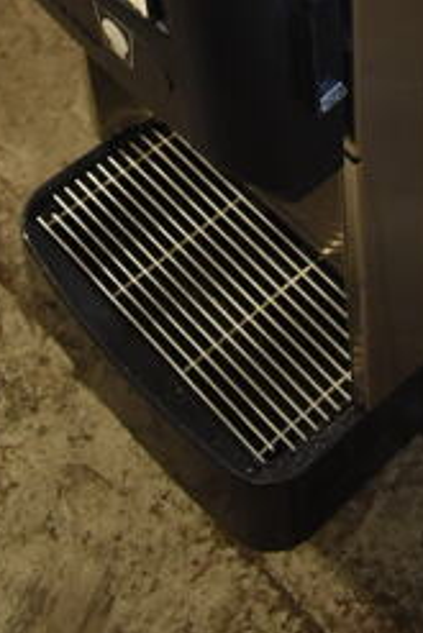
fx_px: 1760
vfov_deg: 17.5
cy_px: -411
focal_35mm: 100
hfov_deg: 13.4
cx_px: 459
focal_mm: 18
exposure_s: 1/30
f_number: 3.5
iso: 1100
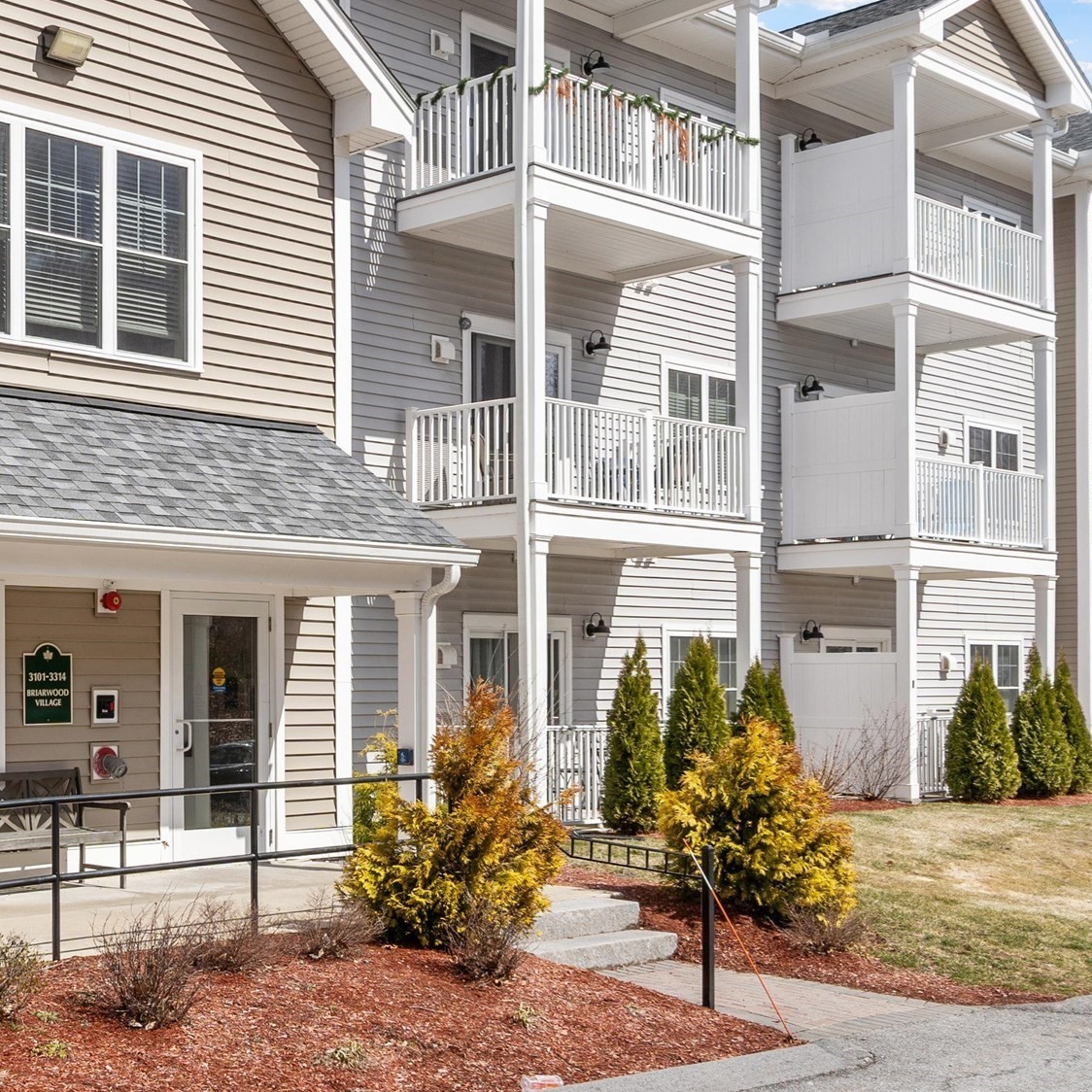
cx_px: 108
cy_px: 639
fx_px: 1713
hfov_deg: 33.5
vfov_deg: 35.3
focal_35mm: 48
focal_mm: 21
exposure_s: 1/400
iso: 100
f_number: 8
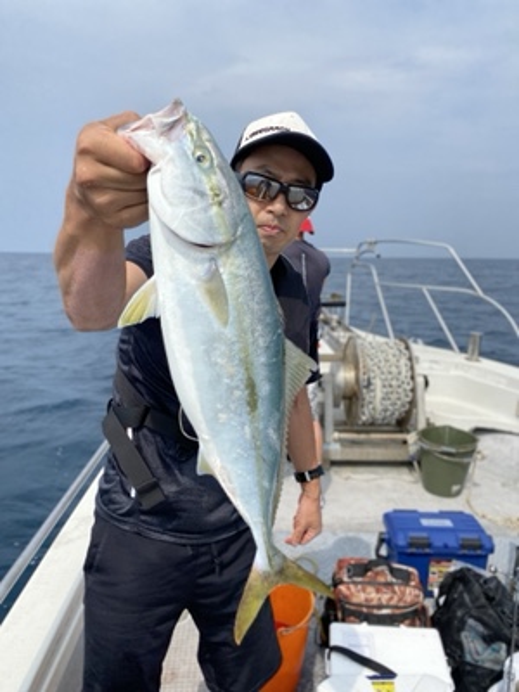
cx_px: 260
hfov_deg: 53.1
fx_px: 520
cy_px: 346
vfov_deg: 67.3
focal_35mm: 26
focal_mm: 4.25
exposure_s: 1/3731
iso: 32
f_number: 1.8
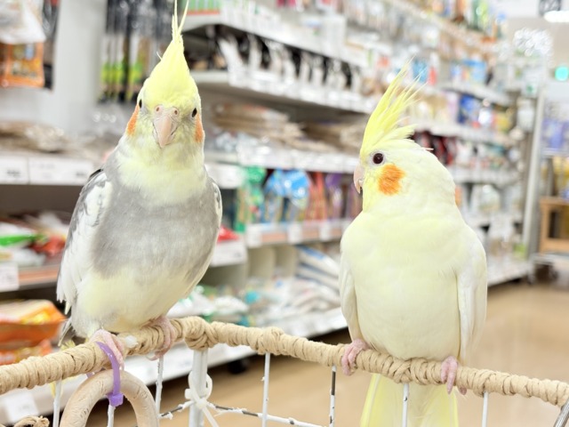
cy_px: 214
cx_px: 284
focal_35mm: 52
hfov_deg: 36.8
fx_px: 855
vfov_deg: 28.0
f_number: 1.6
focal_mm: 5.96
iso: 50
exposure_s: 1/50
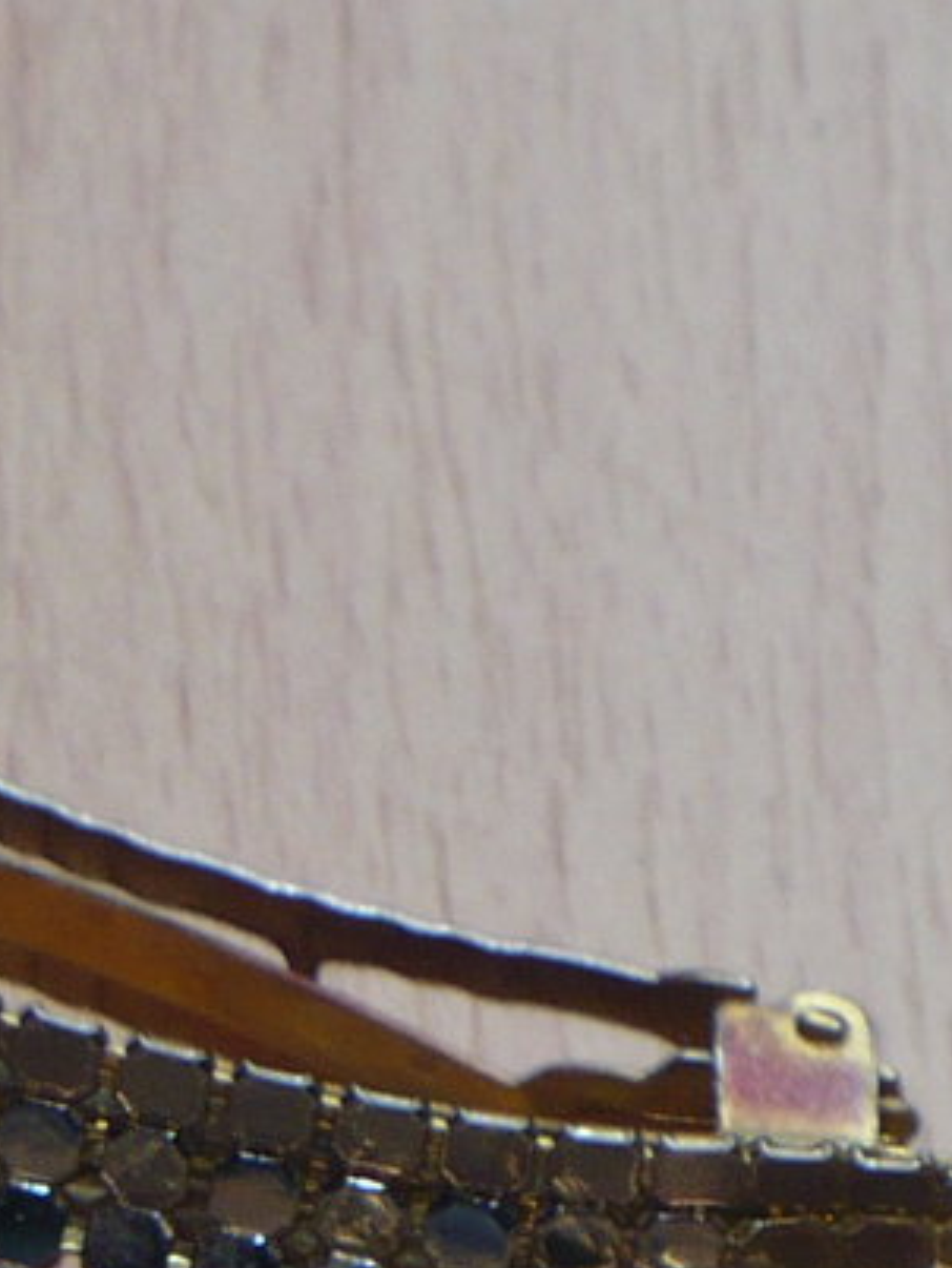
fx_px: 25971
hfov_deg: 2.1
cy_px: 1574
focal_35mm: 709
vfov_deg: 2.8
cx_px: -594
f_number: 4.2
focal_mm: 29.6
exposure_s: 1/80
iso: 100
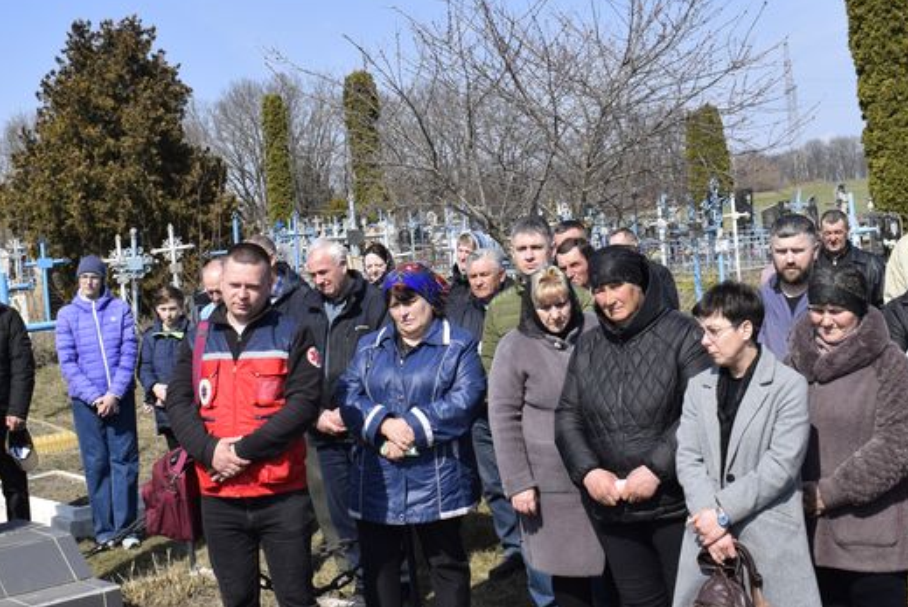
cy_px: 246
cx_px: 427
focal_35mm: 52
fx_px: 1313
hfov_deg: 38.1
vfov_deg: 26.0
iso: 200
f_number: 9
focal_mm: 24
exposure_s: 1/320
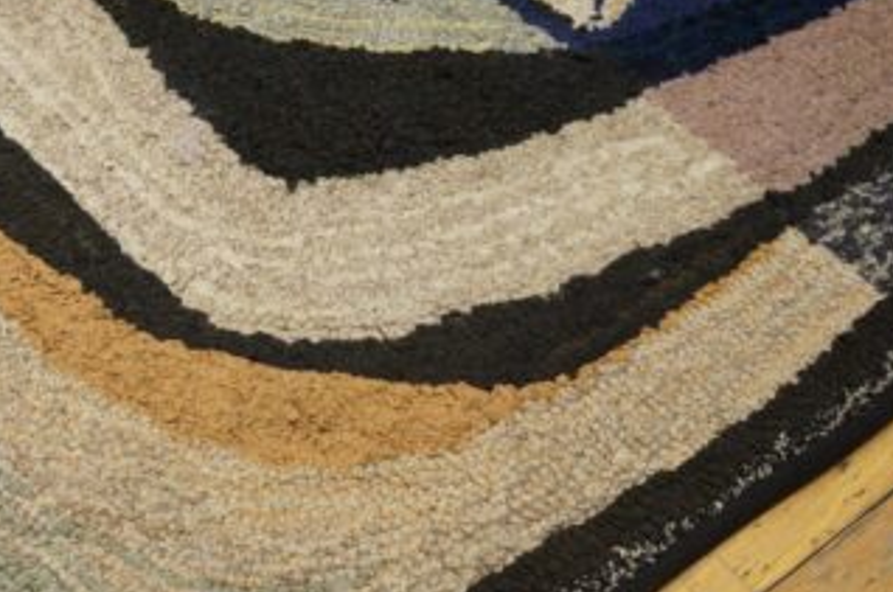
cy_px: 394
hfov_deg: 29.1
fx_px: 1684
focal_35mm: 68
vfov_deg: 19.9
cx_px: 202
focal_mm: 24
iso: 1000
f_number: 4
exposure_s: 1/60
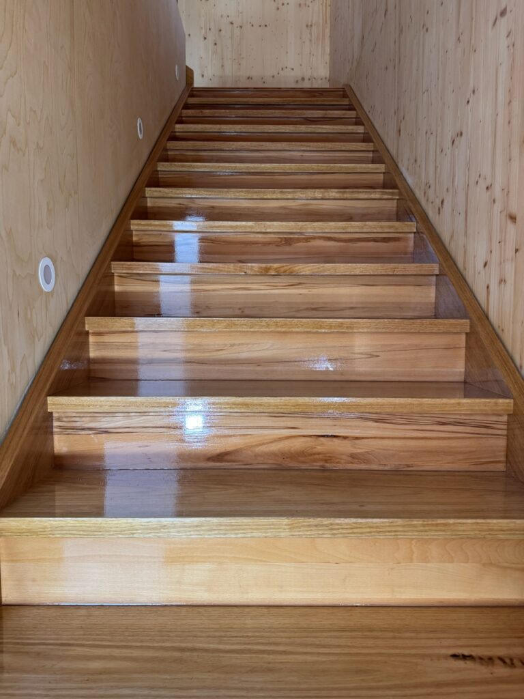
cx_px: 262
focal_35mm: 24
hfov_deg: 56.8
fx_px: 484
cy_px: 350
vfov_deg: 71.6
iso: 160
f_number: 1.78
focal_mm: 6.76
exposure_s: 1/121
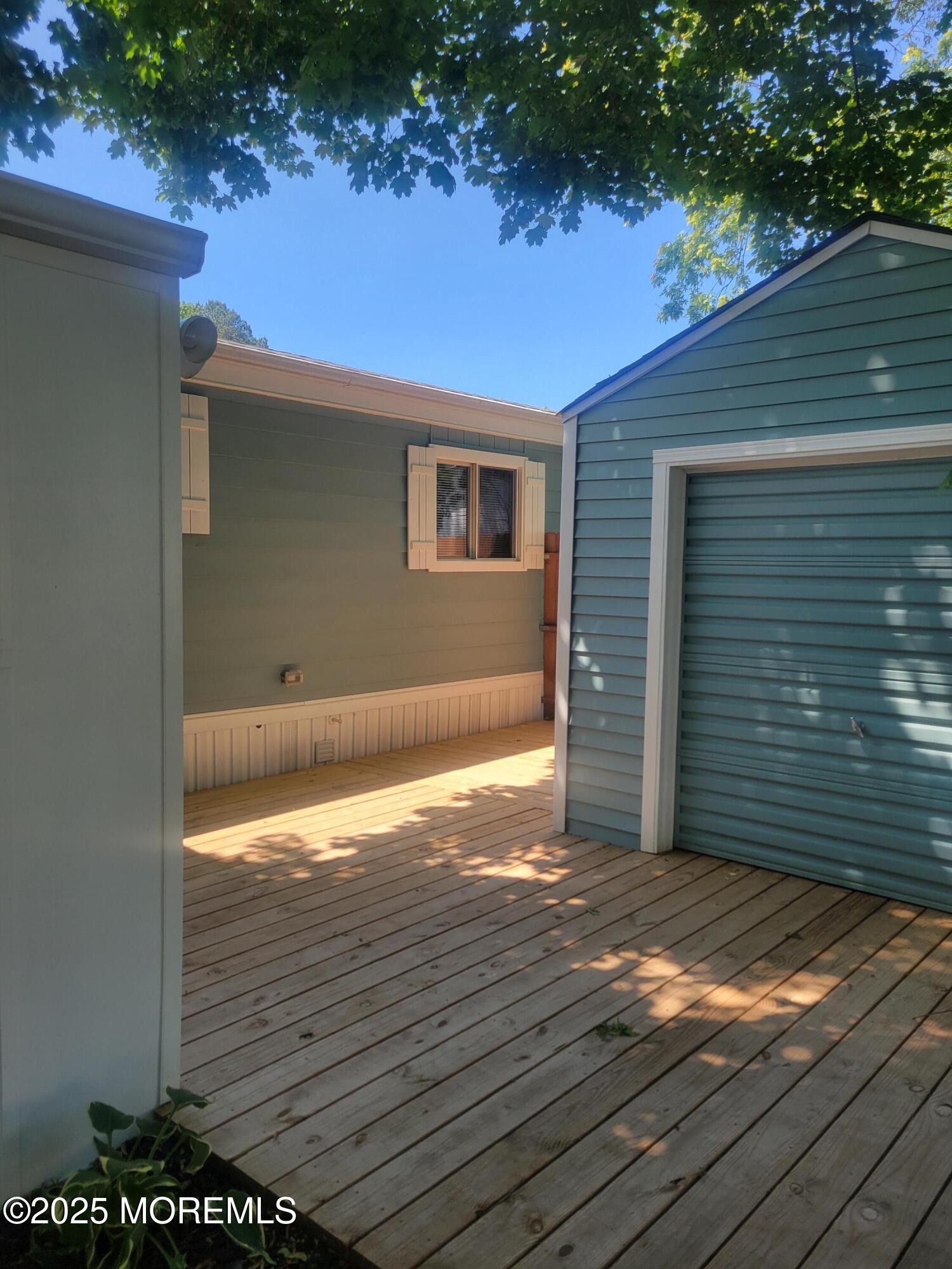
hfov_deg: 53.1
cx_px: 476
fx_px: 953
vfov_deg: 67.3
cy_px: 634
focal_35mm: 26
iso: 40
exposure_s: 1/765
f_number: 1.8
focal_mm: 5.4
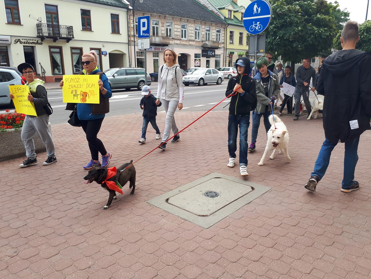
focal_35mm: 27
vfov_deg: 51.3
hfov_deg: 65.3
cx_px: 186
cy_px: 140
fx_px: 289
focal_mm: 3.6
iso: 40
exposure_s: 1/461
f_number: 1.9
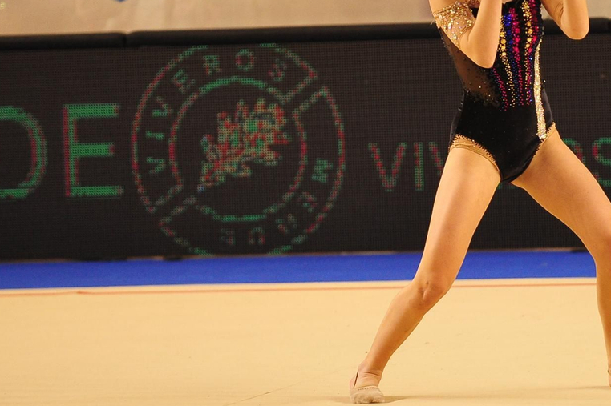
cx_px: 453
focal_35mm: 399
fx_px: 6767
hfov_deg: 5.2
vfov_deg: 3.4
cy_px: 40
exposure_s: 1/800
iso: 2500
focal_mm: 190
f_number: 3.5
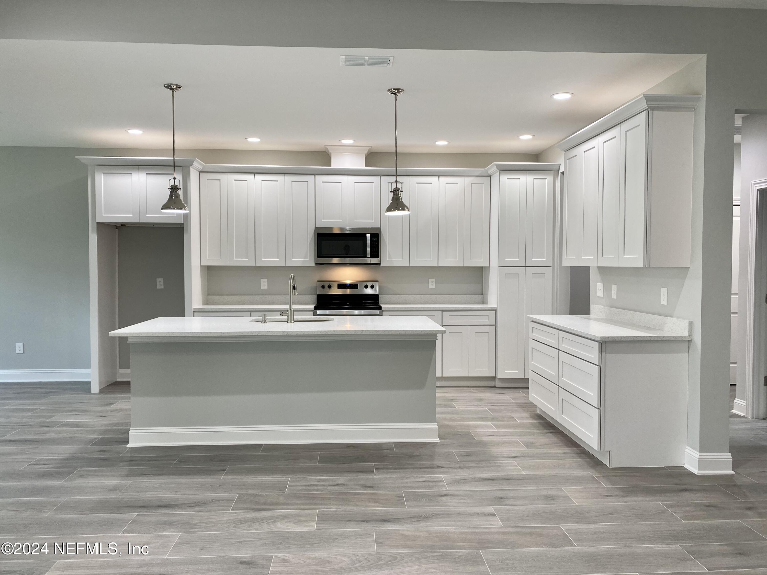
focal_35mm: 26
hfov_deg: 67.3
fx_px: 576
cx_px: 384
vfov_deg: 53.1
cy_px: 288
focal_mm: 4.25
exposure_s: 1/120
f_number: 1.8
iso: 100
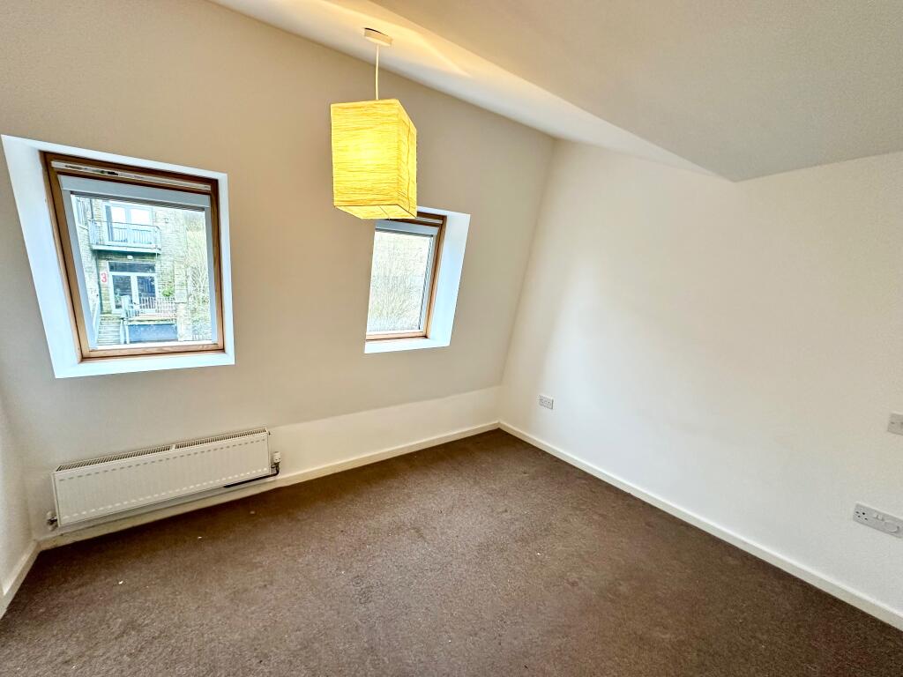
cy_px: 338
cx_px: 452
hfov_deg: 102.1
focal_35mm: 14
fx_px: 365
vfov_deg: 85.7
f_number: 2.2
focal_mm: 2.22
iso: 200
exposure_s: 1/100
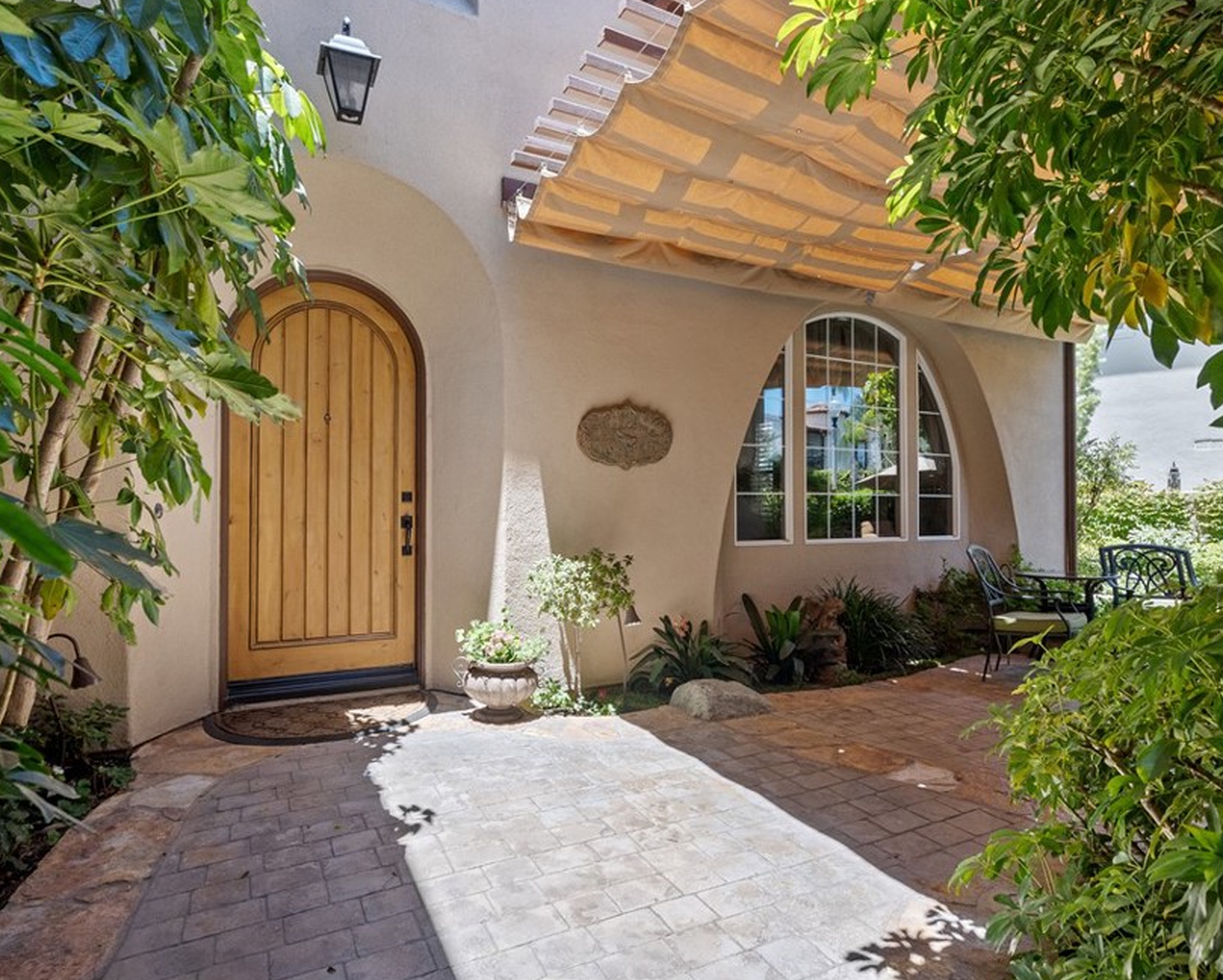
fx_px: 688
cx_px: 624
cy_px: 498
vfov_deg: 70.9
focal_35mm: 19
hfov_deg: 83.2
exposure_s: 1/30
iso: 640
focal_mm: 16
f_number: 8
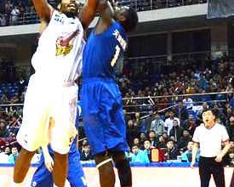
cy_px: 41
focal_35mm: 64
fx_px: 442
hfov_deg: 29.6
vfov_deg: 23.6
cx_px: 94
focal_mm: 25
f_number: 7.1
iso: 5000
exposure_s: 1/640
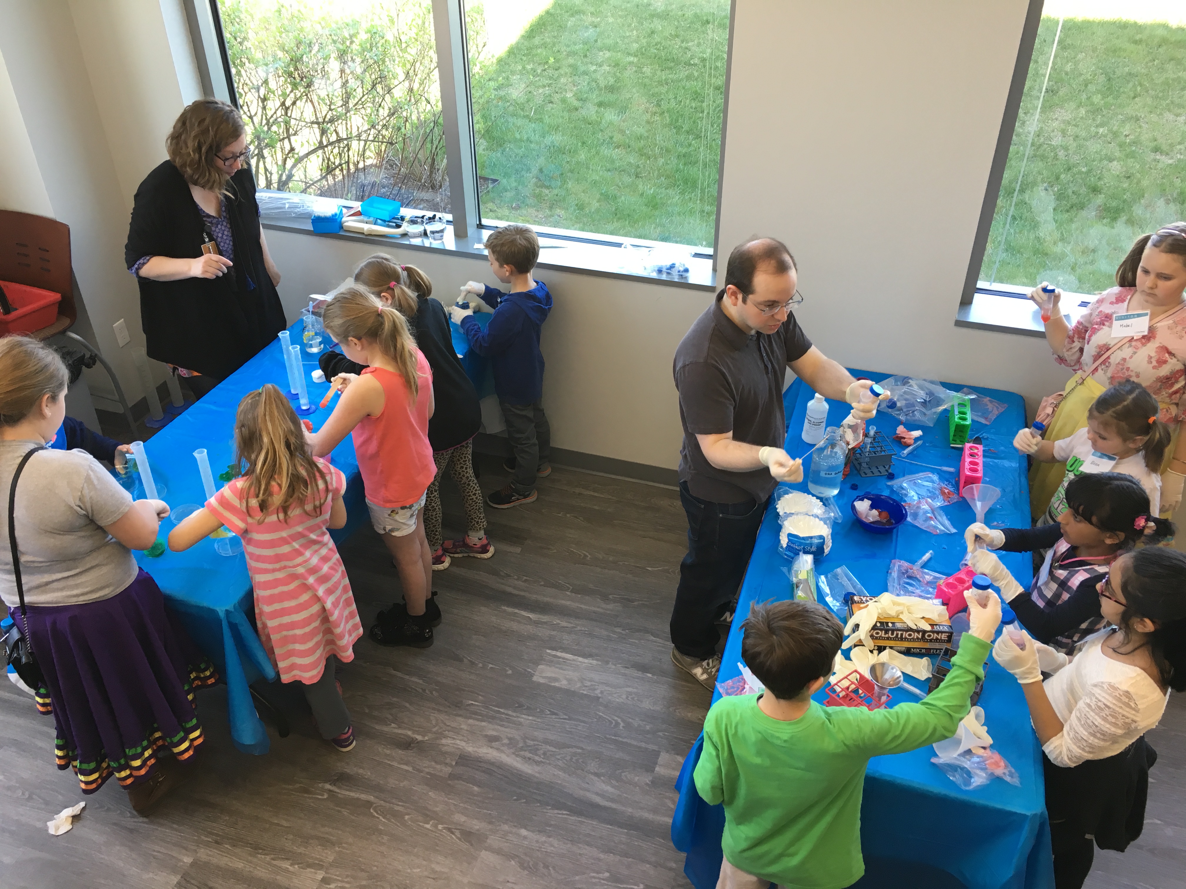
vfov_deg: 48.2
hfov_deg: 61.7
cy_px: 444
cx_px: 593
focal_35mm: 29
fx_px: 994
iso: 25
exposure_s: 1/30
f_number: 2.2
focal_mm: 4.15
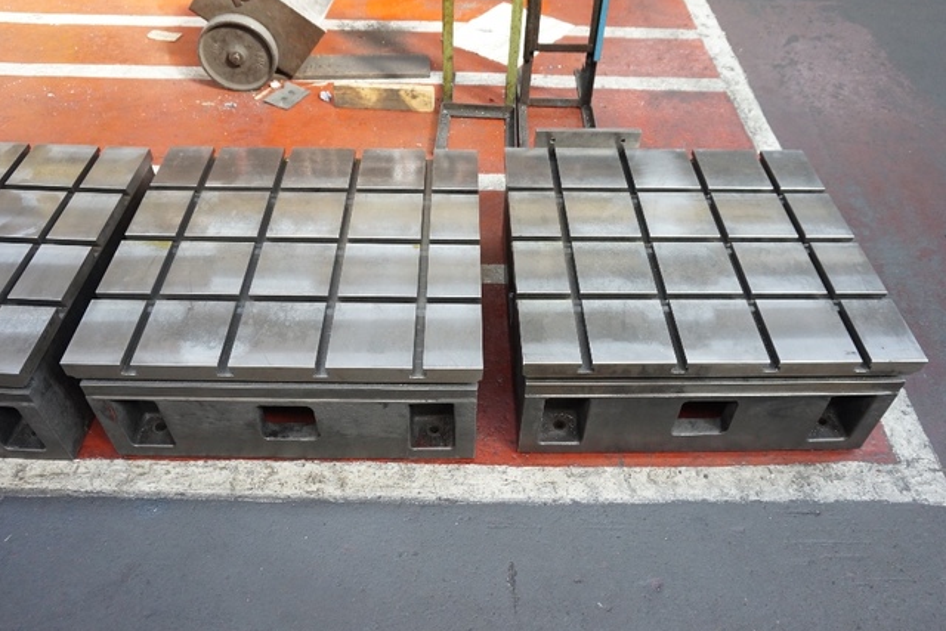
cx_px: 473
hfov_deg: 67.4
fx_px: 710
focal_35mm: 27
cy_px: 293
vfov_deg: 47.9
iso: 1600
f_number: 4
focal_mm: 16
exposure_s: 1/160
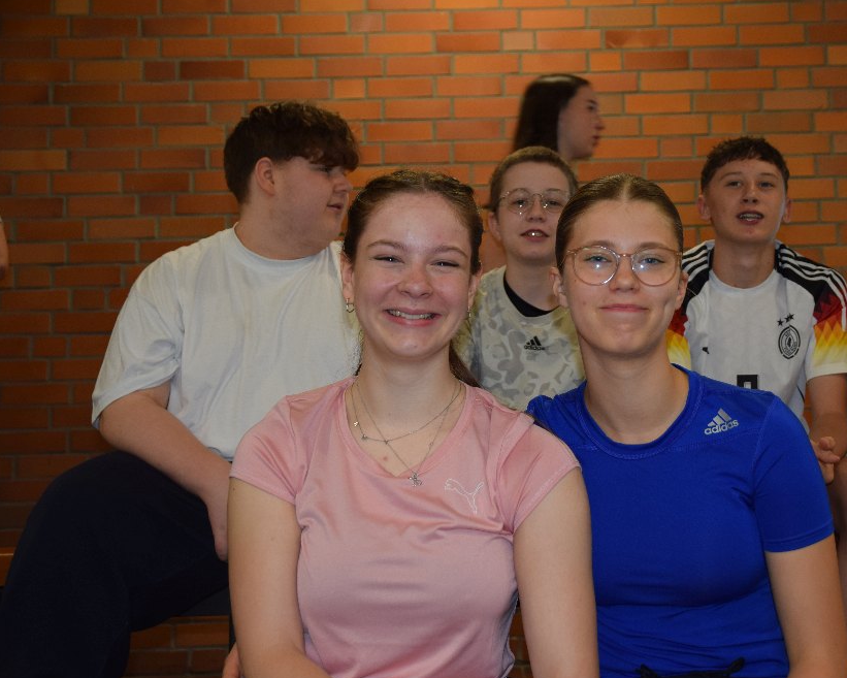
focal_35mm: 48
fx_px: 1203
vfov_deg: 31.5
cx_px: 513
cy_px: 343
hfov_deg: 38.6
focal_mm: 28
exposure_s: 1/100
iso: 400
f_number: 3.5
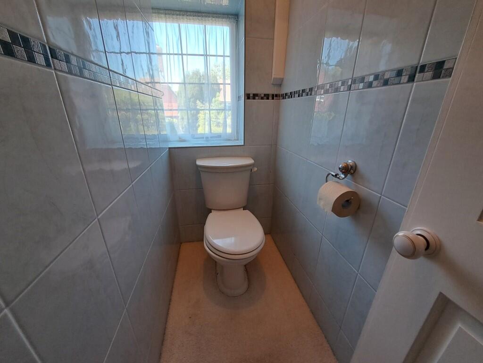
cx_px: 242
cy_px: 182
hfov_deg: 106.2
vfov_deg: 89.9
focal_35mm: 13
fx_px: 181
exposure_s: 1/50
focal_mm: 1.74
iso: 50
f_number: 2.2
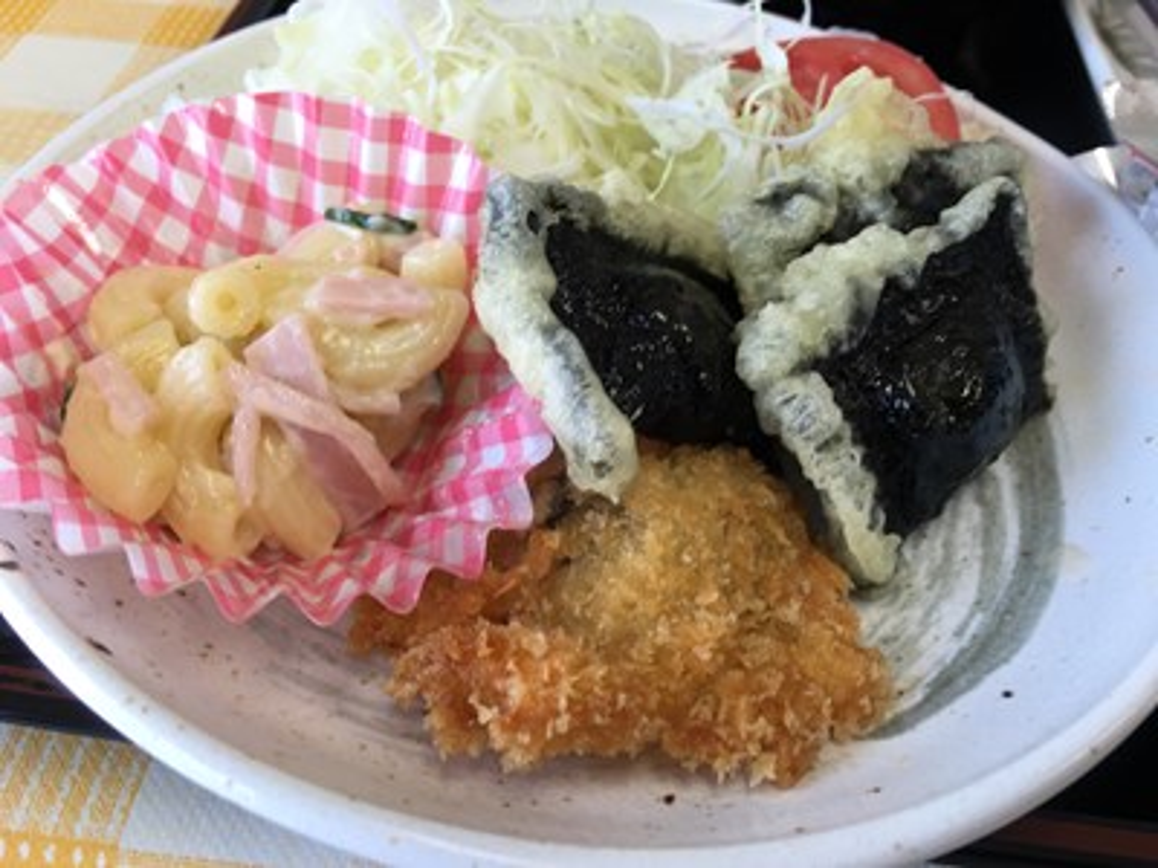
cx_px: 579
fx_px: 970
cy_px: 434
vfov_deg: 48.2
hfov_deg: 61.7
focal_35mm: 29
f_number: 2.2
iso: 25
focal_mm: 4.15
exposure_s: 1/60
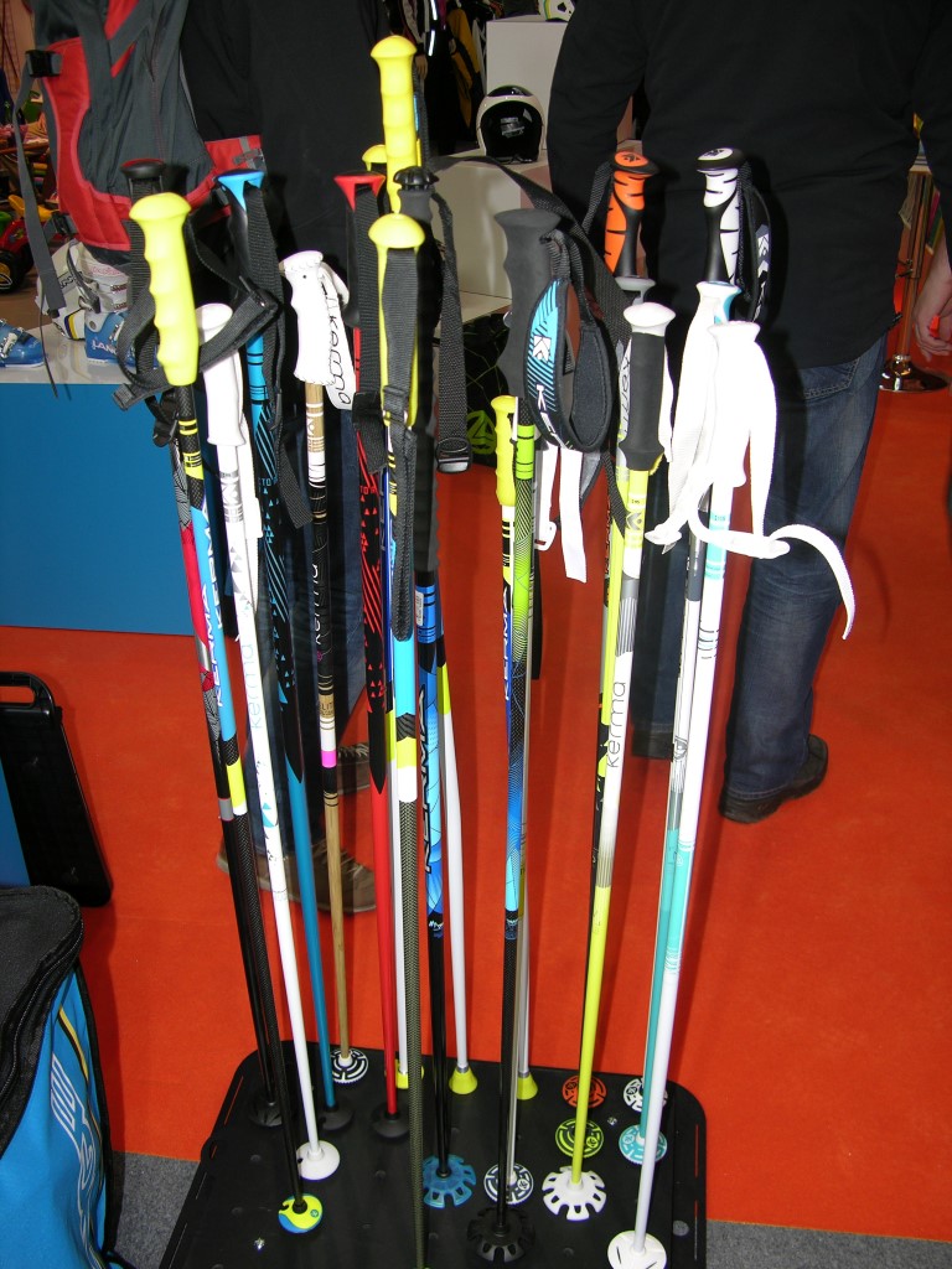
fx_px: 1283
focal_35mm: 35
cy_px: 634
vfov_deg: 52.6
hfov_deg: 40.7
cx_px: 476
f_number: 2.8
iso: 50
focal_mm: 8.9
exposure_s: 1/60.1
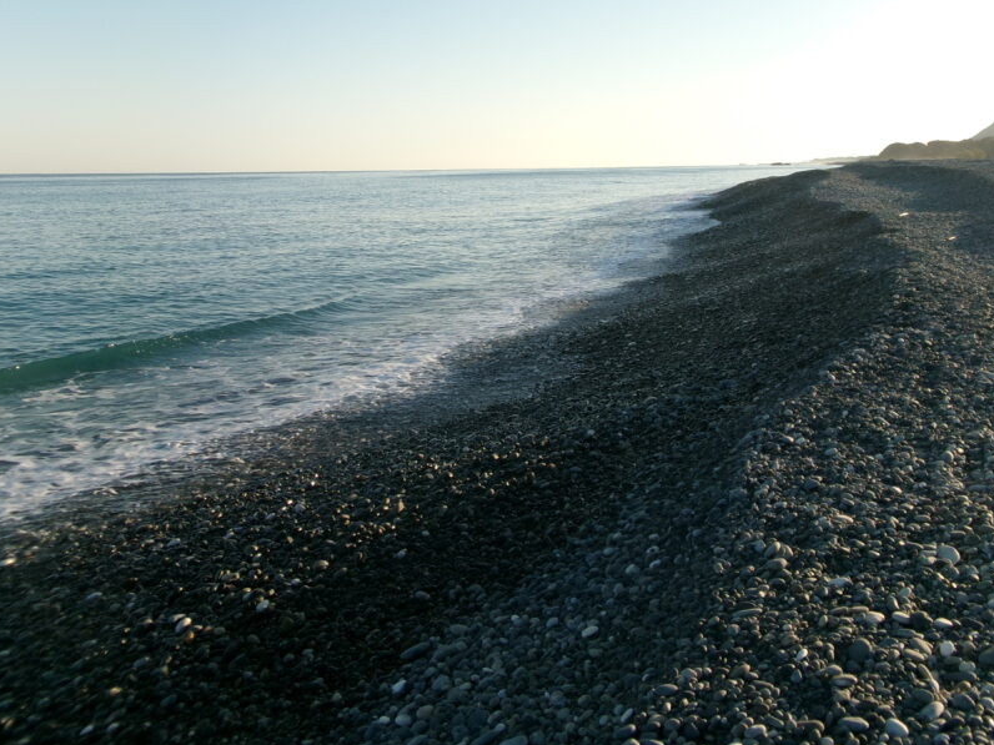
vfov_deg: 39.4
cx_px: 499
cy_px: 278
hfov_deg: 51.4
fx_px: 1034
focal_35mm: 36
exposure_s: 1/80
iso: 100
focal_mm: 5.1
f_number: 10.8
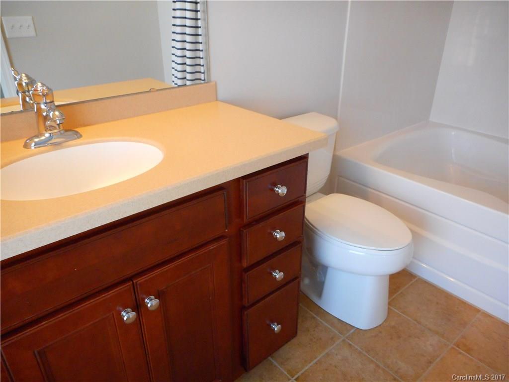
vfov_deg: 54.9
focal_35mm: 25
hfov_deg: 69.4
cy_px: 191
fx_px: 368
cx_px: 254
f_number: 3.7
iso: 400
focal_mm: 4.5
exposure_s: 1/30
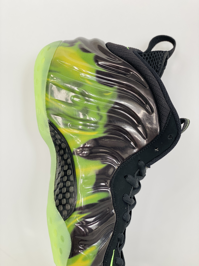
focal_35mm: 52
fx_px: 399
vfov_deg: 36.8
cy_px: 133
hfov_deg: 28.0
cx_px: 100
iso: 64
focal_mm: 6
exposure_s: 1/100
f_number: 2
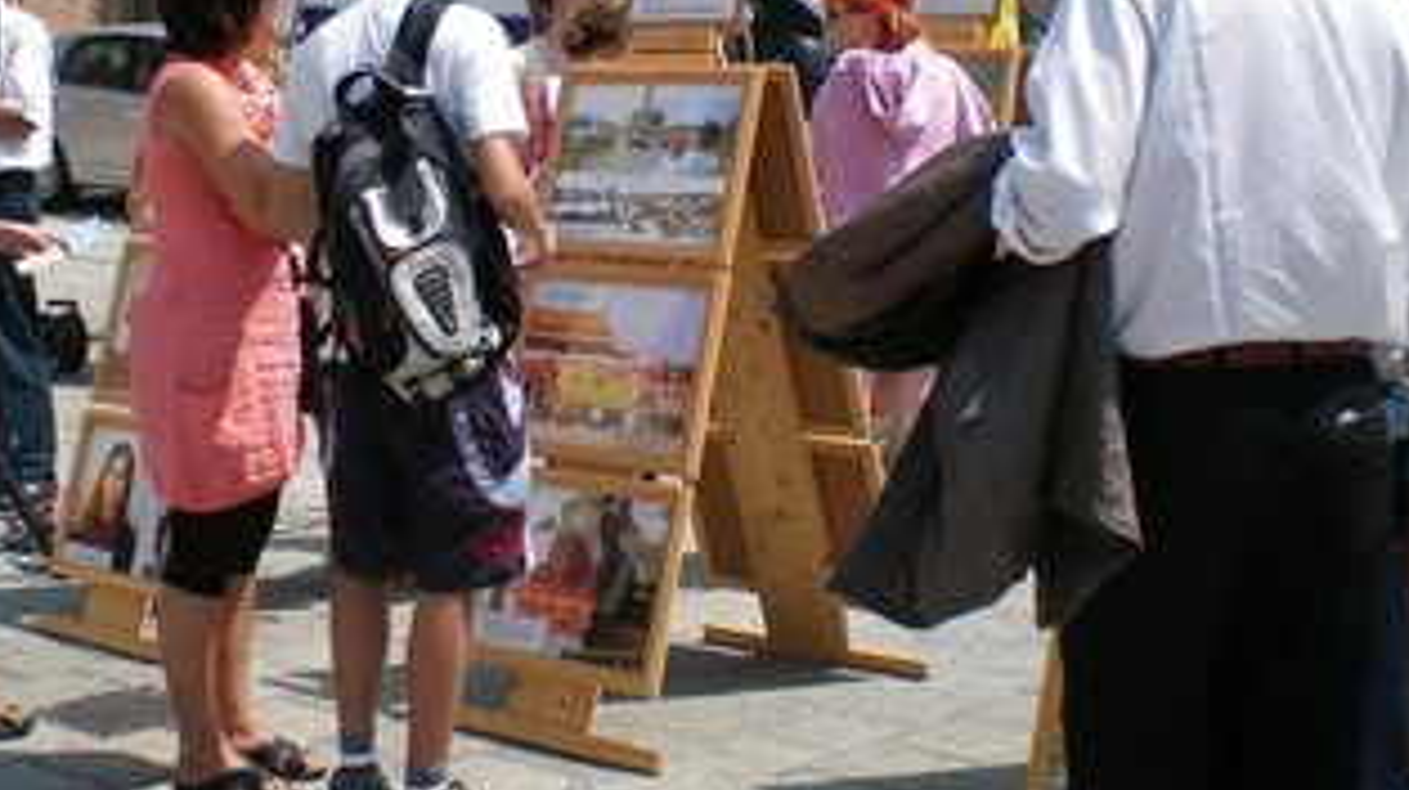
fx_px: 2464
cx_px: 570
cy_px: 209
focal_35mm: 66
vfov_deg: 18.1
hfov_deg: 31.8
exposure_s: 1/500
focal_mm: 6.3
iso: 64
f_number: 4.6
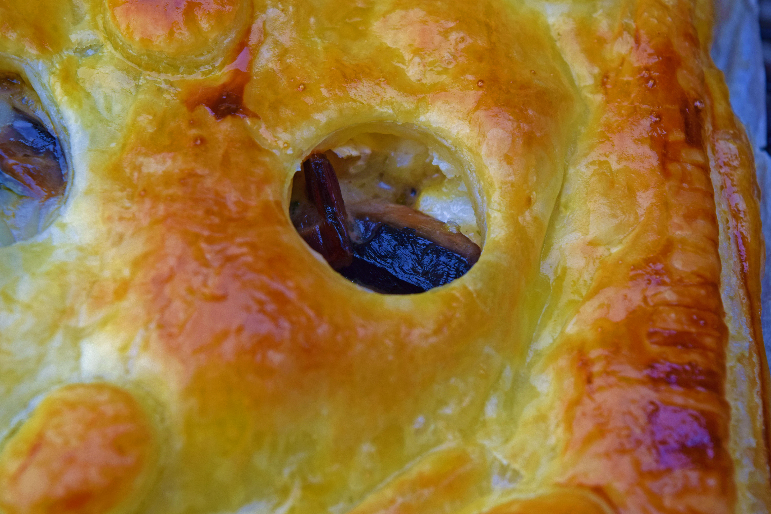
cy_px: 257
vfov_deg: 16.6
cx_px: 386
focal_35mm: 82
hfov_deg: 24.6
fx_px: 1767
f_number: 8
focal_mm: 55
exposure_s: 1/250
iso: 320
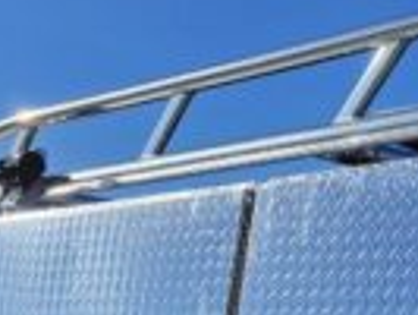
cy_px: 479
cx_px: 350
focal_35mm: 92
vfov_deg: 14.9
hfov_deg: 21.0
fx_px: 1112
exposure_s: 1/3903
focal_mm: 5.4
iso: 25
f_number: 1.8
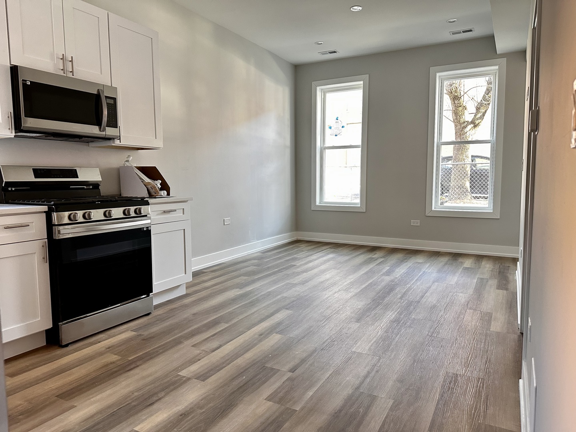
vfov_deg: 56.8
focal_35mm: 24
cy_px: 216
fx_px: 399
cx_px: 288
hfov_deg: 71.6
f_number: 1.78
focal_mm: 6.86
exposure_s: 1/60
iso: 400
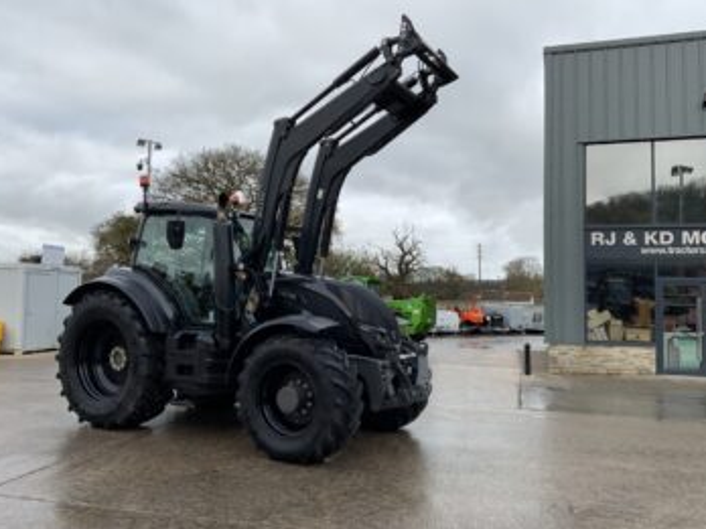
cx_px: 355
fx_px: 612
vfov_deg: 46.8
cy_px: 257
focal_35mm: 30
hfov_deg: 60.0
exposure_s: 1/412
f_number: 1.8
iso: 16
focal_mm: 3
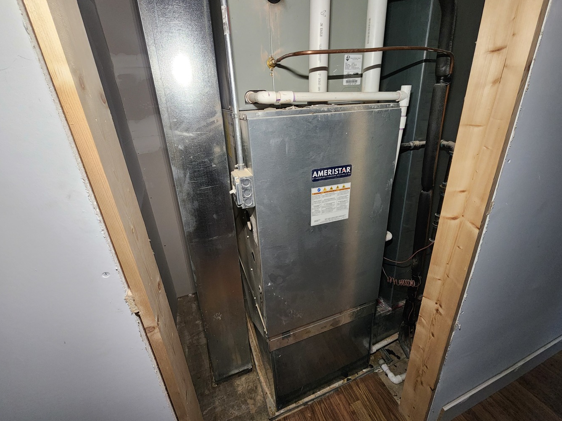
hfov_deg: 102.1
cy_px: 196
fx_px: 227
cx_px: 279
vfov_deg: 85.6
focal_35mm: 14
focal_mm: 2.2
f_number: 2.2
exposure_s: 1/60
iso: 400
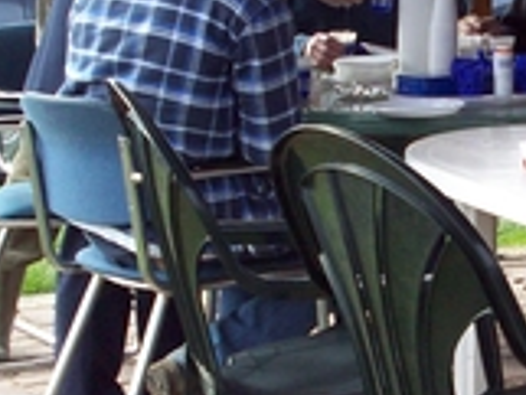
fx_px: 2099
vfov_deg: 10.8
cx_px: 451
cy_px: 261
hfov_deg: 14.2
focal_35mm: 138
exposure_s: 1/294
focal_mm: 6.2
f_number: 2.8
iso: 80
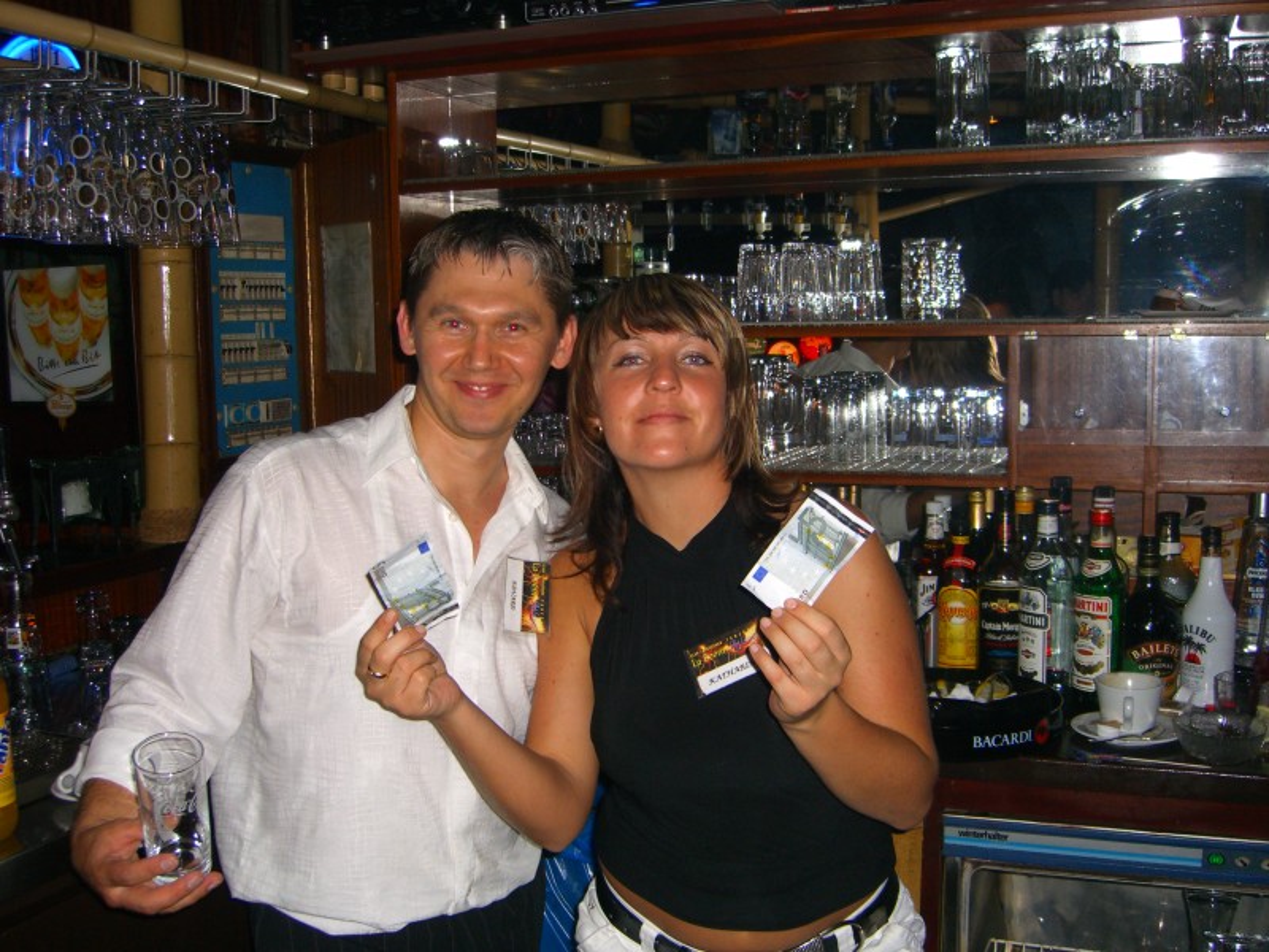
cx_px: 634
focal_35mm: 38
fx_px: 1393
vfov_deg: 37.7
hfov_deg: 49.0
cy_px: 476
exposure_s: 1/60
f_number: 2.8
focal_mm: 7.9
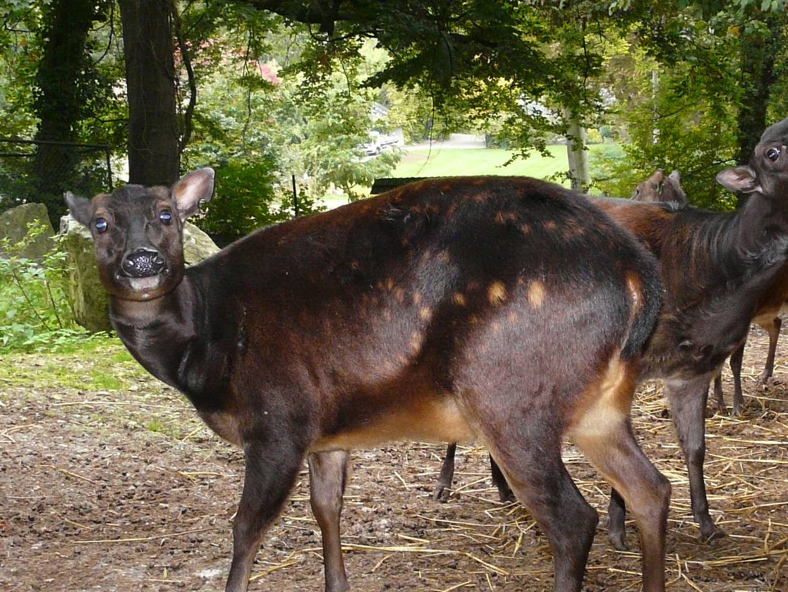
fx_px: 1343
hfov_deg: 32.6
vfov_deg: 24.8
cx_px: 472
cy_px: 347
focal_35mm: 59
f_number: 2.8
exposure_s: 1/40
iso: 200
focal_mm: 4.7
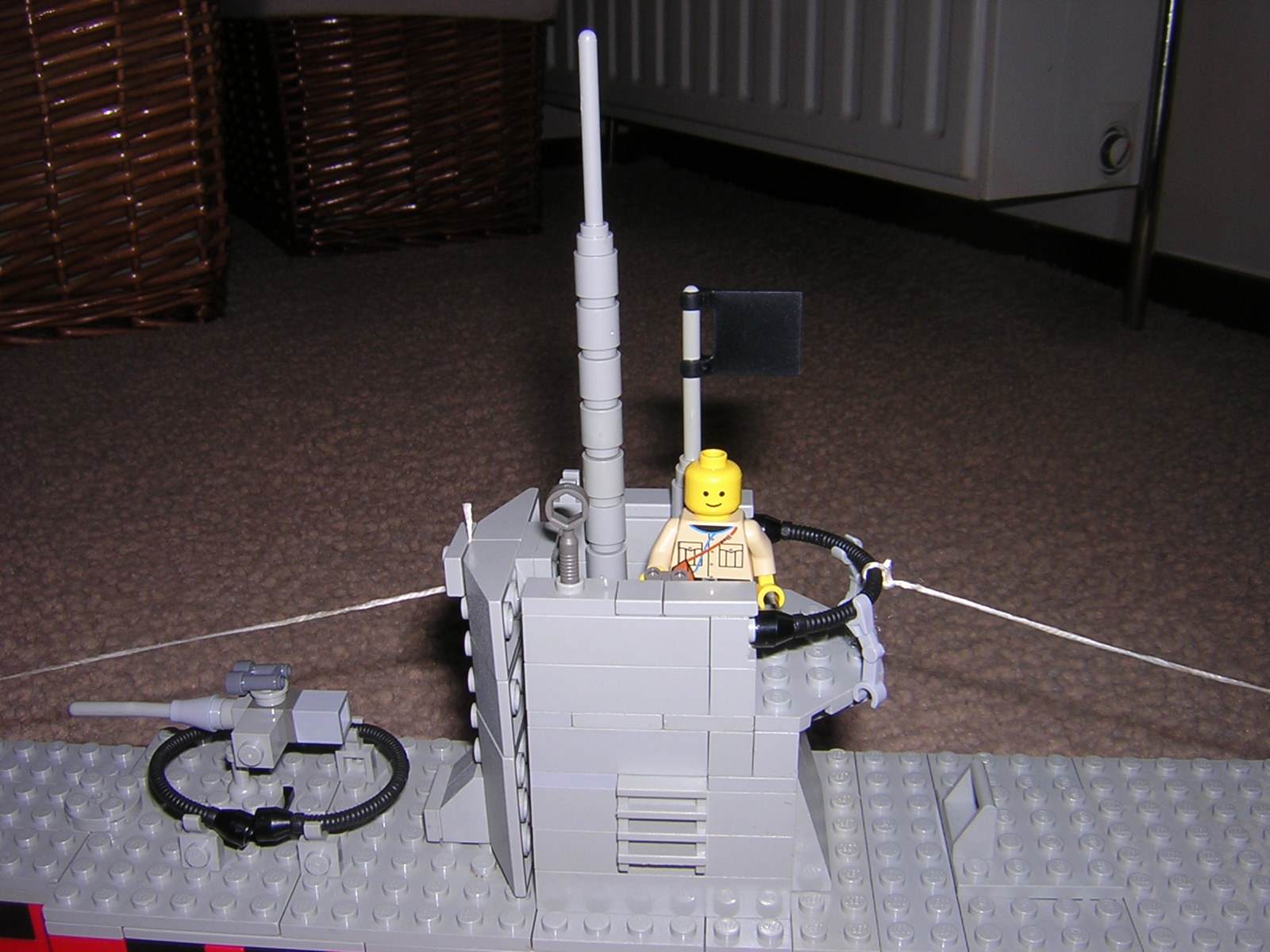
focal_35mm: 36
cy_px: 476
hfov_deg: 51.4
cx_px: 635
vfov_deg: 39.7
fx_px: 1321
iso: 100
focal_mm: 4.7
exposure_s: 1/60.1
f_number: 5.2
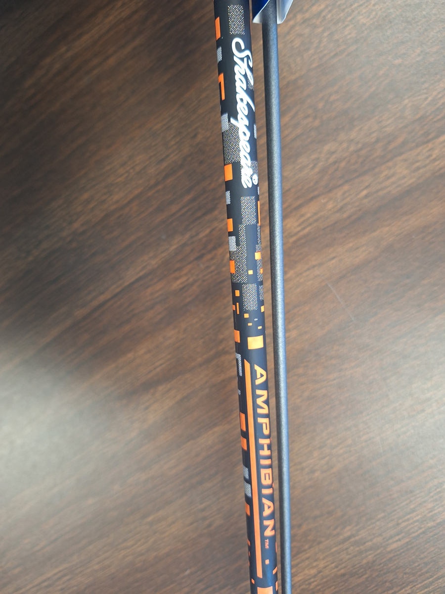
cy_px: 297
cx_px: 222
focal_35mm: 23
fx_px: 394
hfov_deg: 58.9
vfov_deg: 73.9
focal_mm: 5.54
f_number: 1.8
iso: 250
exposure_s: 1/24
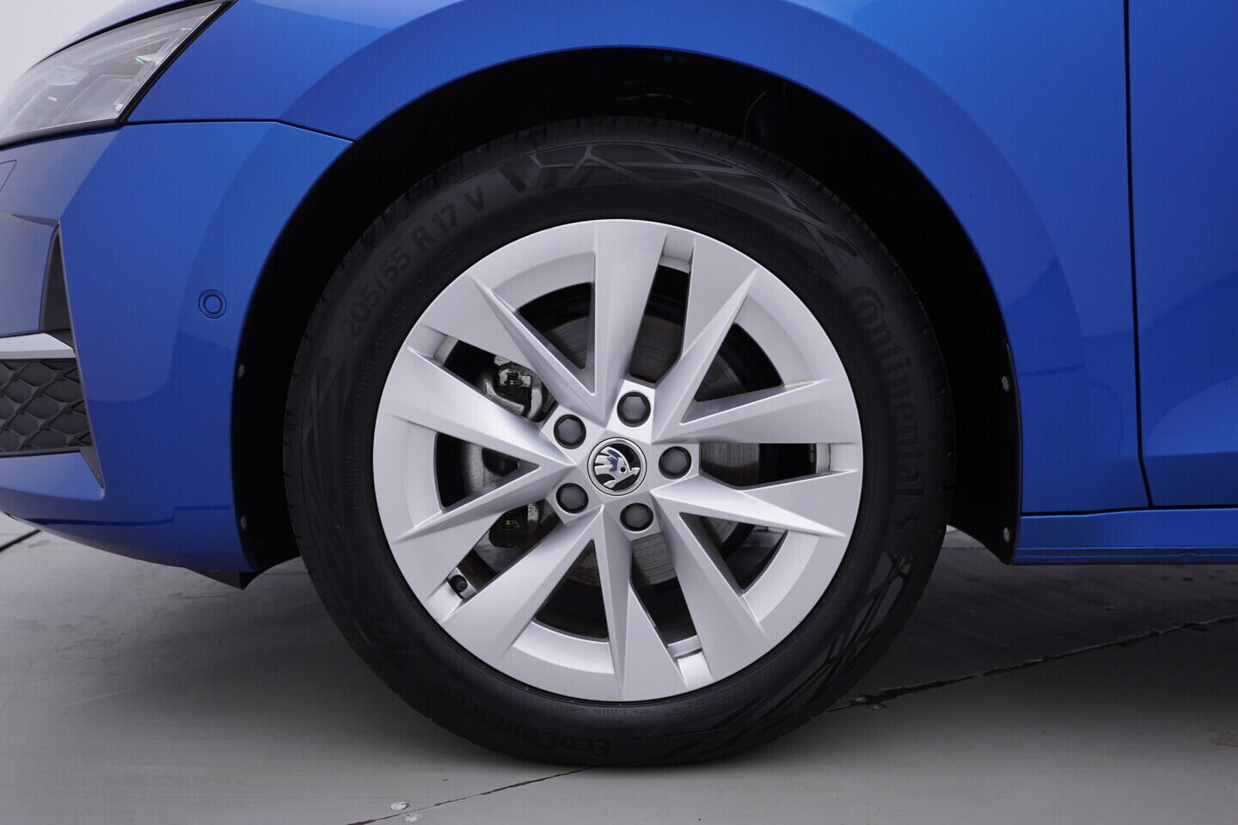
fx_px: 1238
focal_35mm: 36
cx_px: 619
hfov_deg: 53.1
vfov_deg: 36.9
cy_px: 412
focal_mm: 24
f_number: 4
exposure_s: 1/80
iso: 125
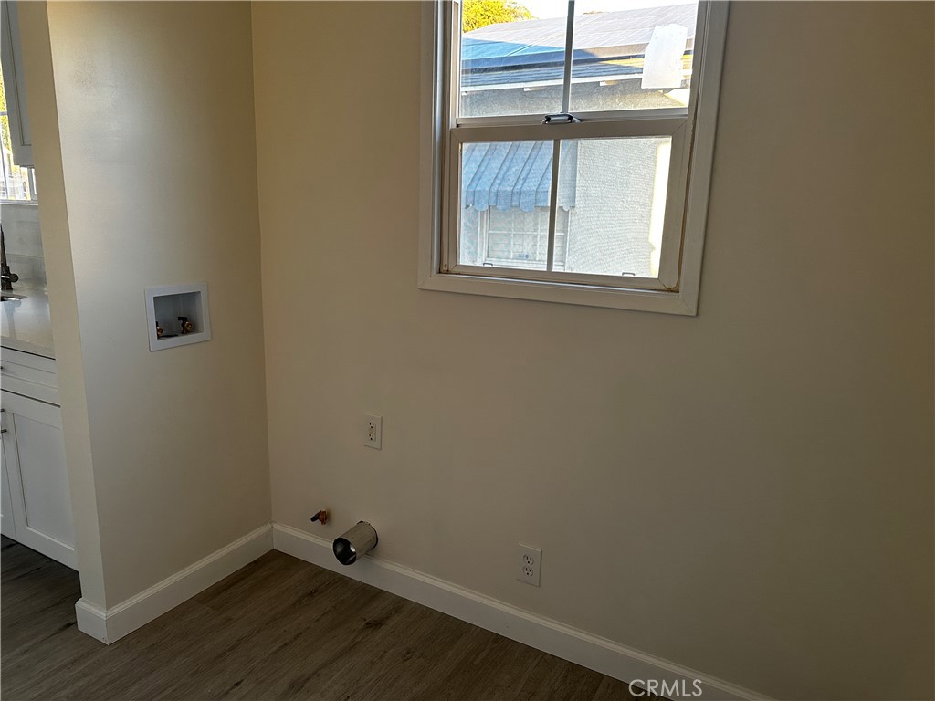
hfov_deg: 71.6
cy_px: 350
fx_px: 648
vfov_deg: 56.8
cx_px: 468
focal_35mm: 24
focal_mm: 6.86
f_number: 1.78
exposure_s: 1/121
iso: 200
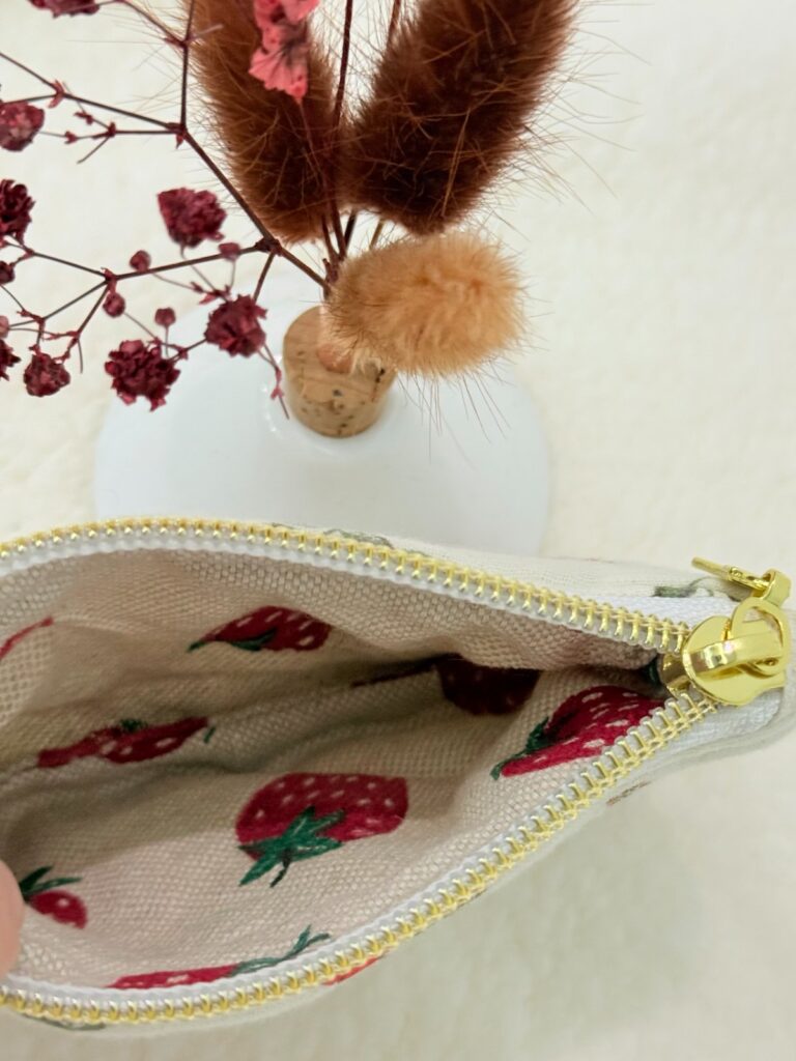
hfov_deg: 30.3
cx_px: 398
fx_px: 1472
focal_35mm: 48
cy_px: 530
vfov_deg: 39.7
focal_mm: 6.76
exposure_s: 1/60
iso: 125
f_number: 1.78
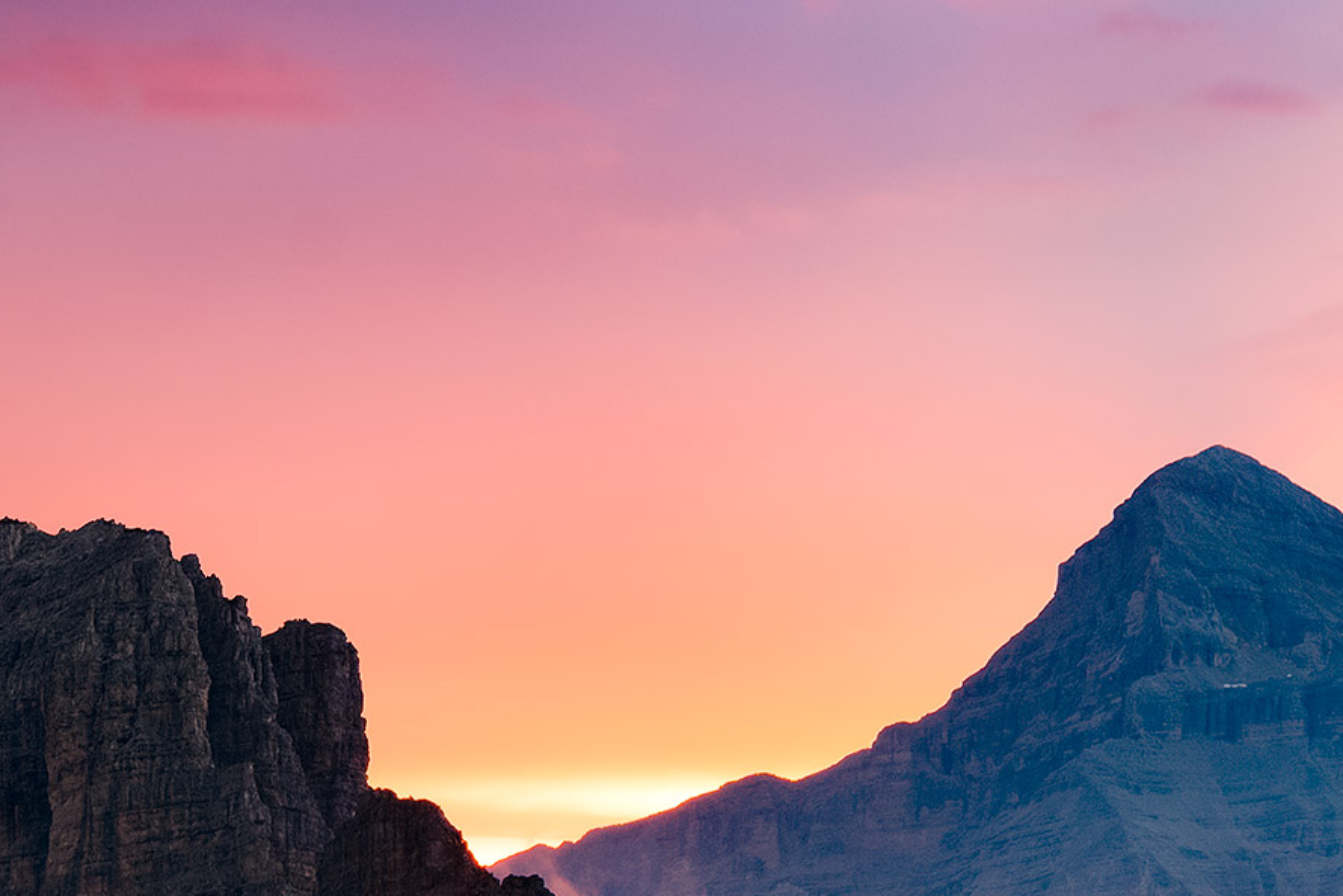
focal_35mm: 125
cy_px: 701
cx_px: 258
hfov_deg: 16.2
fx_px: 4677
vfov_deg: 10.9
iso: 100
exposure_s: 1.3
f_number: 9
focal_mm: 31
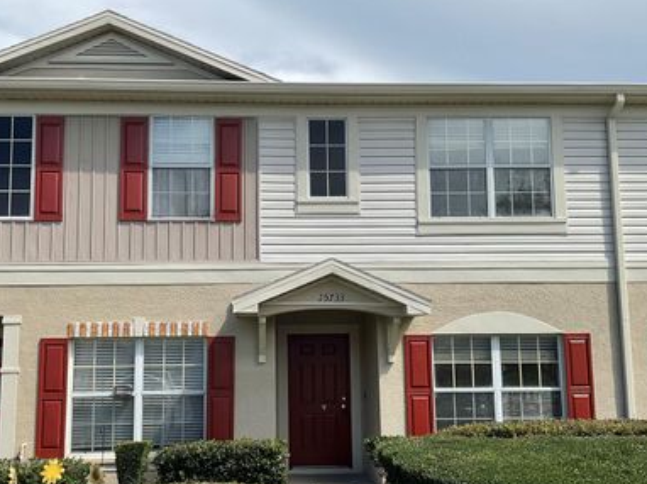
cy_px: 282
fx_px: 710
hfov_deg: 49.0
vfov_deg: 37.6
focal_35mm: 38
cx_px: 296
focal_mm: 3
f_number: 1.8
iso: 16
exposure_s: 1/1730
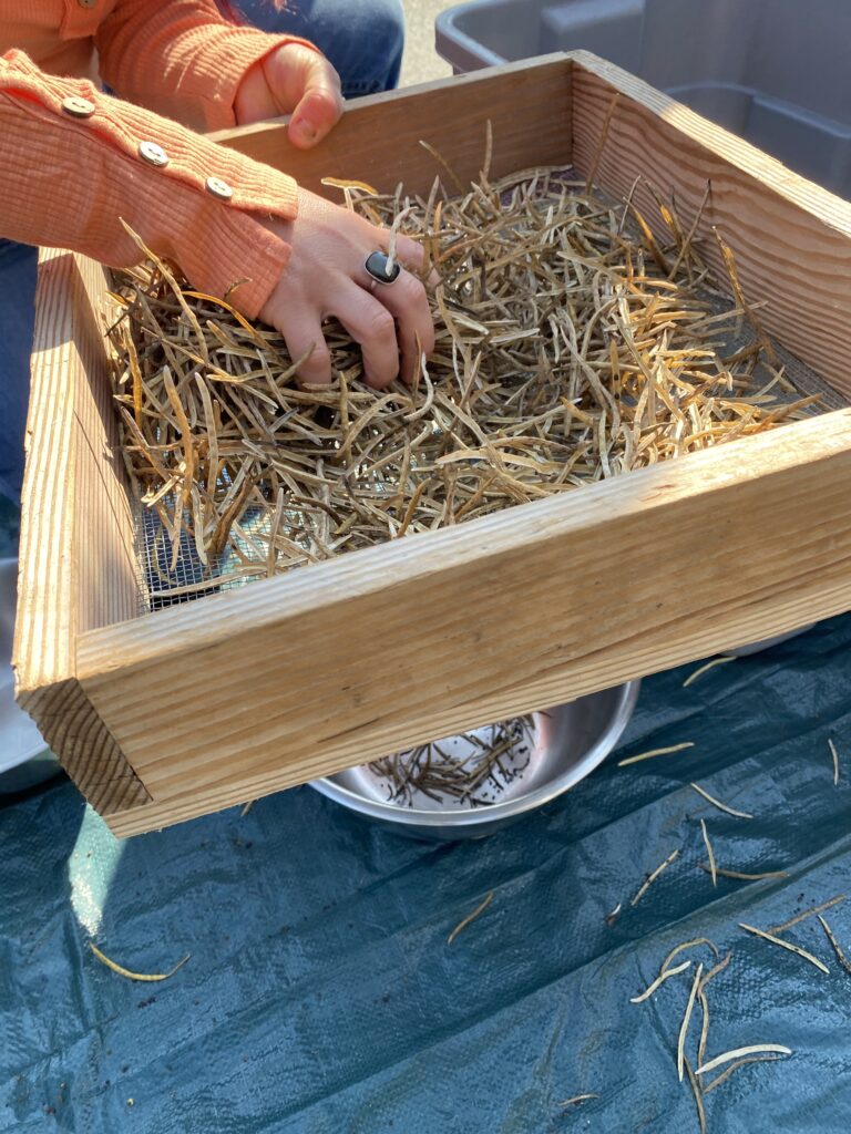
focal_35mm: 26
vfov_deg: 67.3
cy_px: 567
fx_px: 852
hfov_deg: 53.1
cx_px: 426
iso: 32
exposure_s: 1/502
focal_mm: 4.25
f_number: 1.8
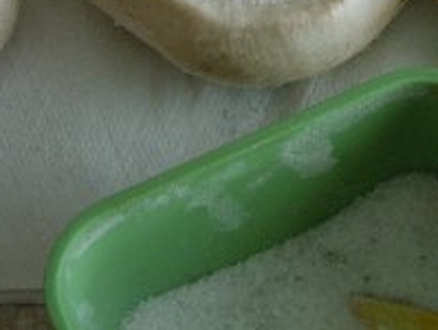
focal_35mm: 122
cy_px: -31
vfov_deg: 12.0
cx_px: 431
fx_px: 1546
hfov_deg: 15.8
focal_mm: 7.8
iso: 115
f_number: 2.8
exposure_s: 1/32
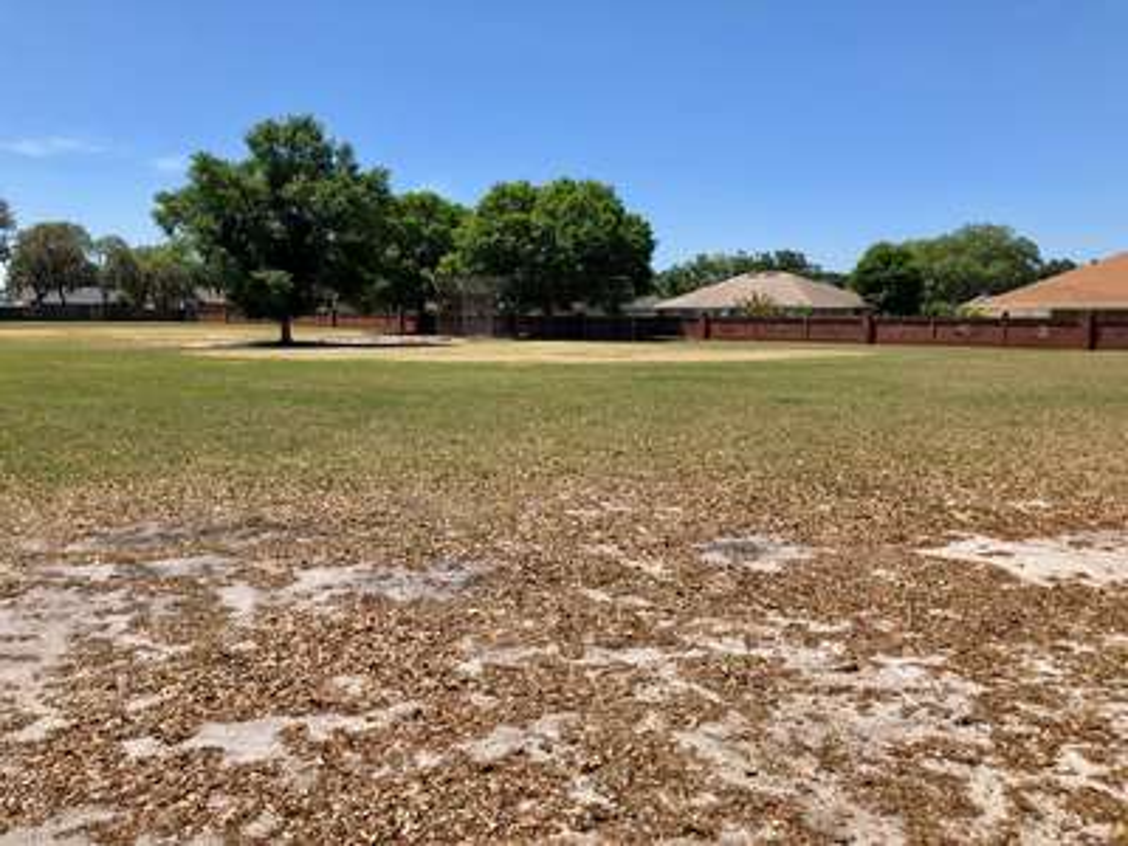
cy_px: 423
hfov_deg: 63.4
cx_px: 564
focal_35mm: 28
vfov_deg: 49.7
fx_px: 912
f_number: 1.8
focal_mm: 4
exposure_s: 1/2000
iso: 20
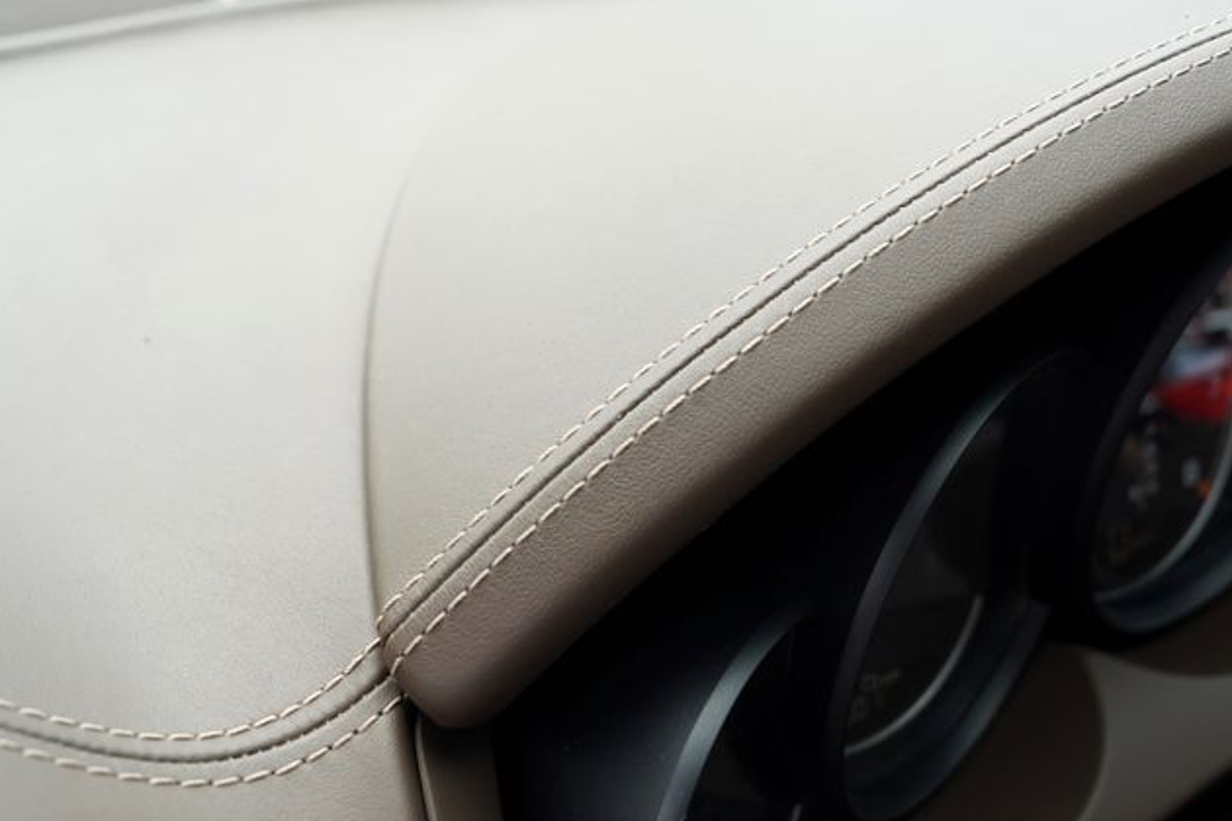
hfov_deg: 49.5
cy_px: 470
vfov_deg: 34.1
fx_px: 1335
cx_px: 679
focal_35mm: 39
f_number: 5
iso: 100
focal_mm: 24
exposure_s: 1/100
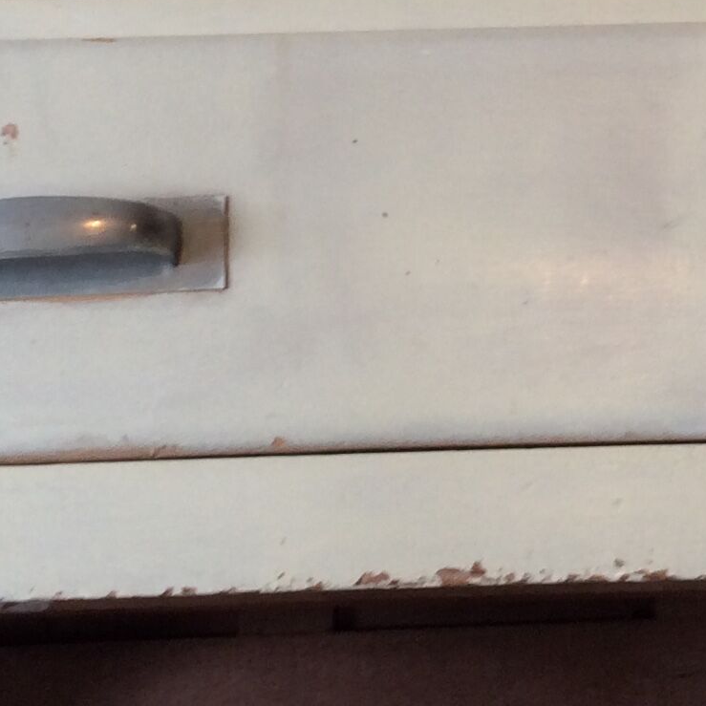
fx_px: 2284
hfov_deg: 17.5
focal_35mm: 99
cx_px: 458
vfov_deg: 17.2
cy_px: -5
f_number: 2.4
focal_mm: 3.3
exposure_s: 1/50
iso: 40
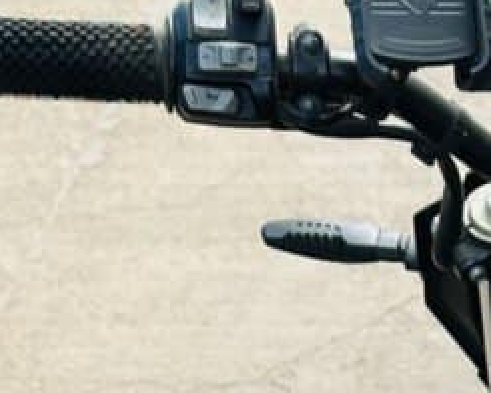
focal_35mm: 177
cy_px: 758
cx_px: 624
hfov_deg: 10.7
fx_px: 2572
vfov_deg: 8.3
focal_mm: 6.86
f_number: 1.78
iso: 80
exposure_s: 1/121
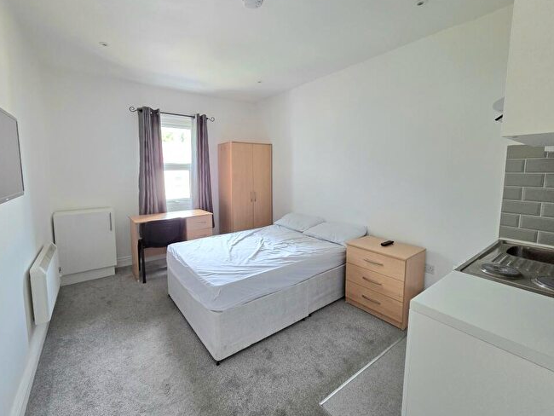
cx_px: 260
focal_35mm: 14
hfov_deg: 101.9
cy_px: 197
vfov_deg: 85.6
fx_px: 224
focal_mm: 2.2
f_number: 2.2
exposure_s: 1/101
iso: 250
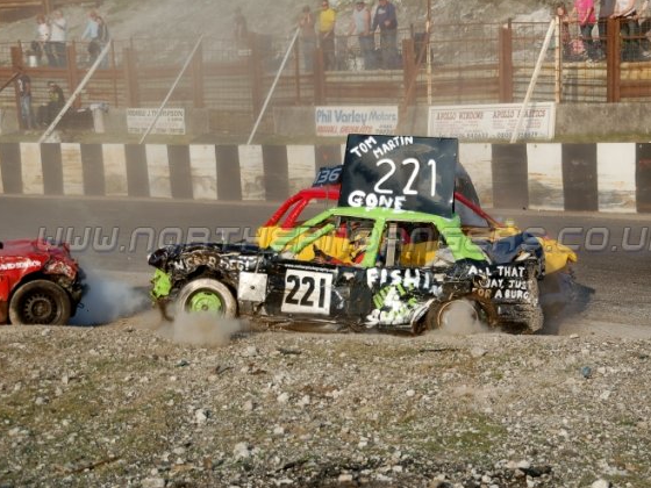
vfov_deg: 16.3
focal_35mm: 91
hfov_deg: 21.6
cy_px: 243
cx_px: 360
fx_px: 1703
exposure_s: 1/1000
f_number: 5.3
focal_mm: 55
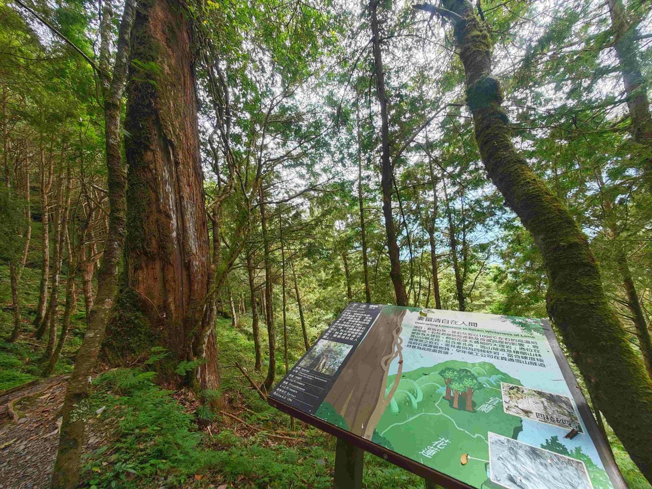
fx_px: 226
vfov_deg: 94.5
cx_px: 326
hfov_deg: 110.5
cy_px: 244
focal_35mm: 12
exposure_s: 1/120
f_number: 1.8
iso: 160
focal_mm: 2.03
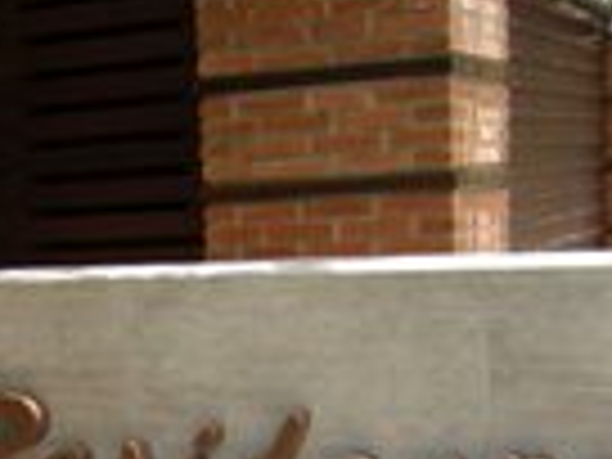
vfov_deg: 16.6
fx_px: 1485
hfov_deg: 22.1
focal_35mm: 84
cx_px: -54
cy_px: 590
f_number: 2.8
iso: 64
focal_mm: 4.7
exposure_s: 1/244
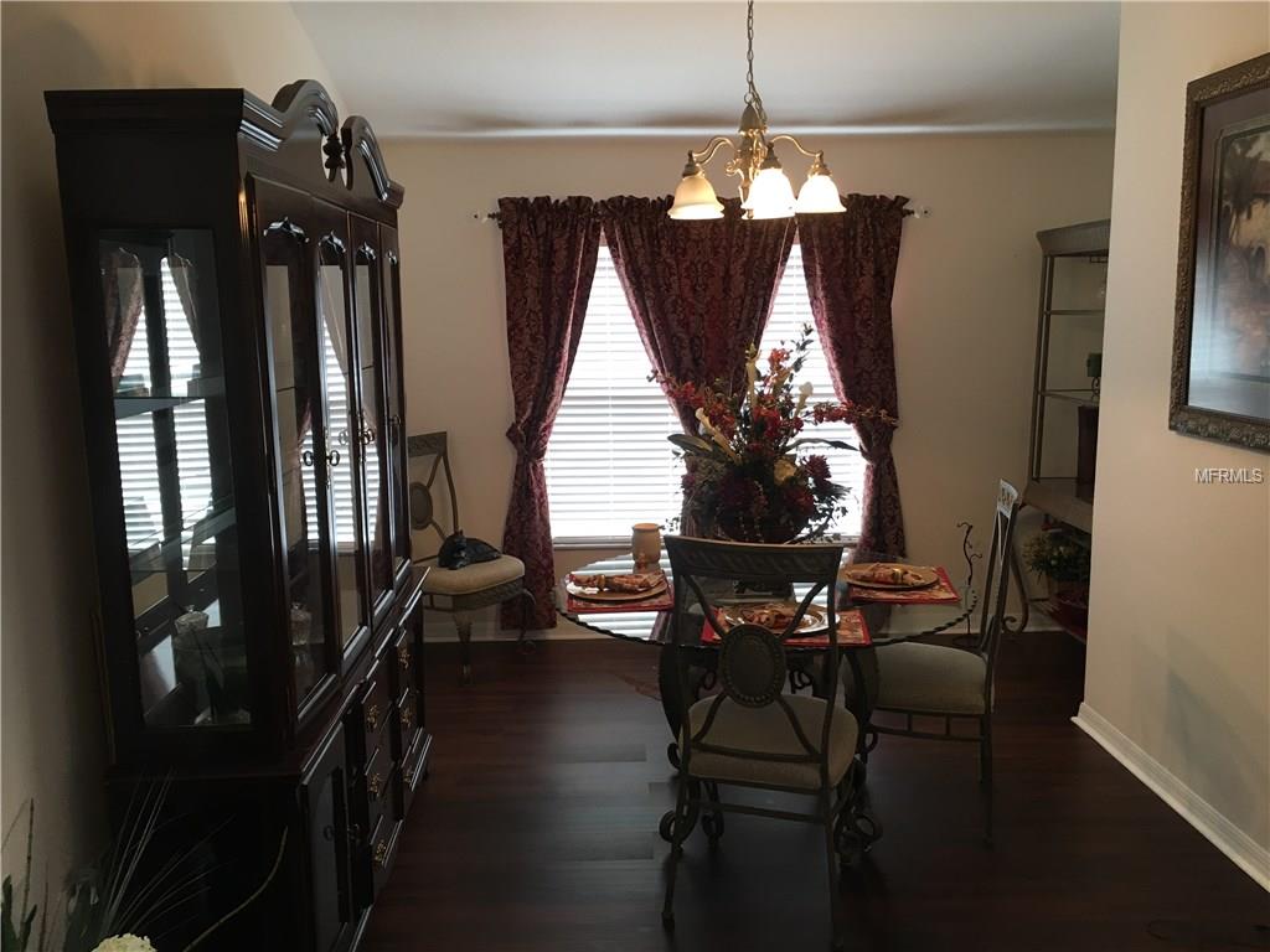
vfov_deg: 48.2
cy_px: 476
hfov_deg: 61.7
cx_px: 635
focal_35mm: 29
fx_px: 1064
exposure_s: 1/30
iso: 40
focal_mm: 4.15
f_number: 2.2
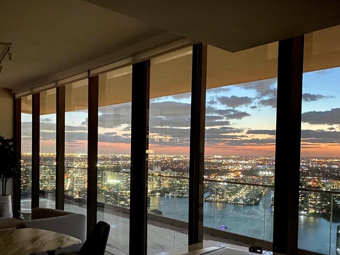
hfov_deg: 45.2
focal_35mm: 41
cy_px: 165
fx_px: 403
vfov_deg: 34.9
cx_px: 119
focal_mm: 4.25
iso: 1000
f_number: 1.8
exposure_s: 1/4
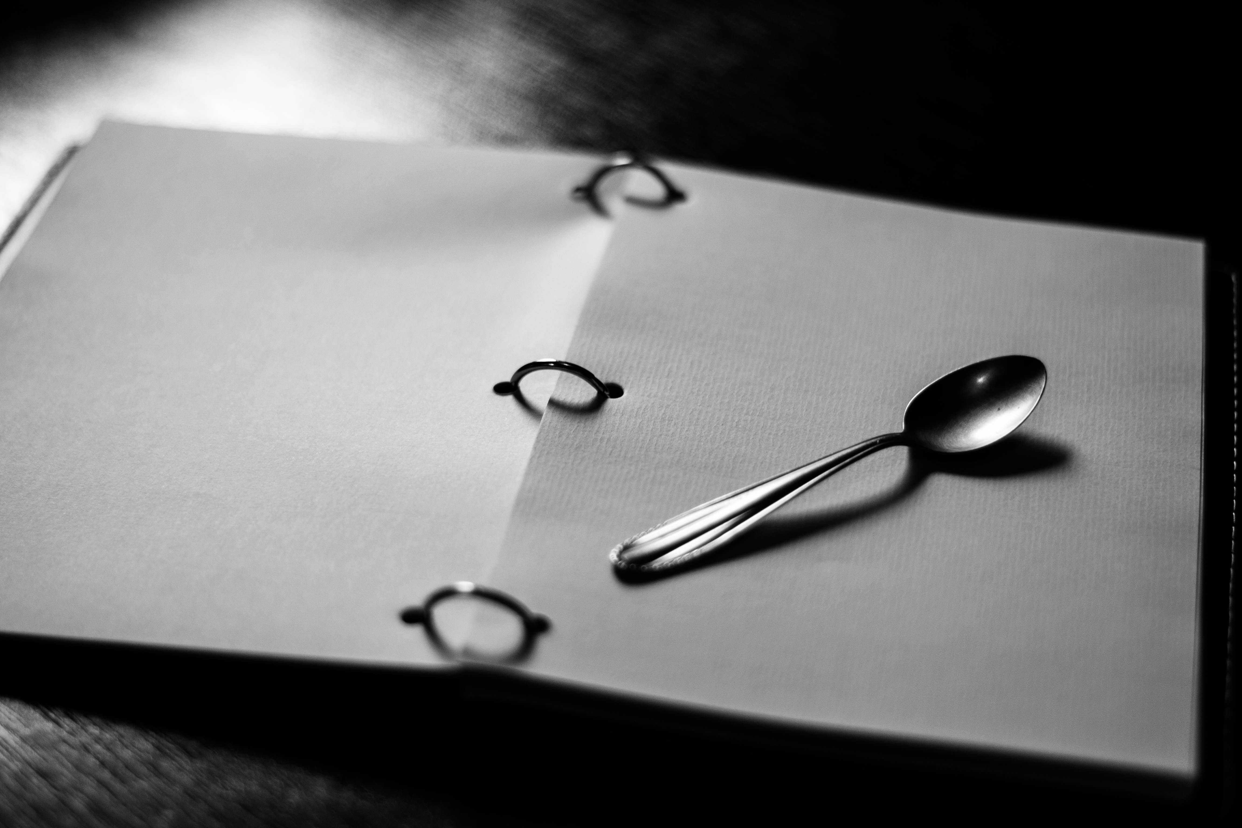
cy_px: 414
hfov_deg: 27.0
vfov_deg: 18.2
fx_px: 2587
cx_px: 621
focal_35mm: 75
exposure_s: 1/60
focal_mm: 50
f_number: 1.8
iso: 100
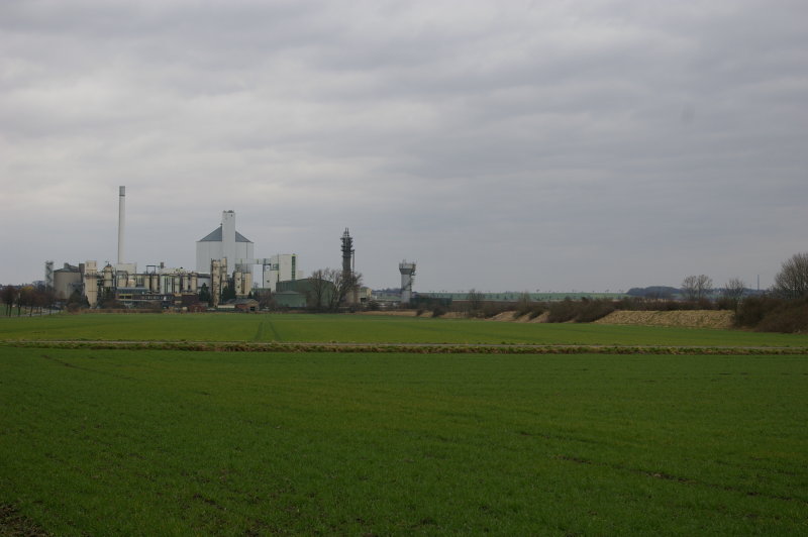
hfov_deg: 35.1
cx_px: 404
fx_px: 1278
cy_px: 268
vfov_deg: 23.7
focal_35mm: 57
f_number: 6.7
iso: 200
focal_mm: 38
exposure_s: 1/125
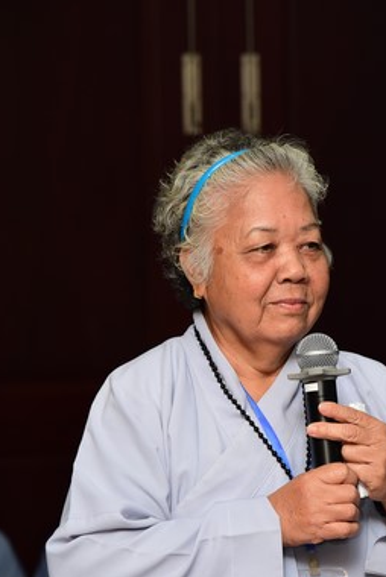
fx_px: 3291
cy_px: 457
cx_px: 264
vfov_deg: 10.0
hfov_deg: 6.7
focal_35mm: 205
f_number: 5.6
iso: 1600
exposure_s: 1/160
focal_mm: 120
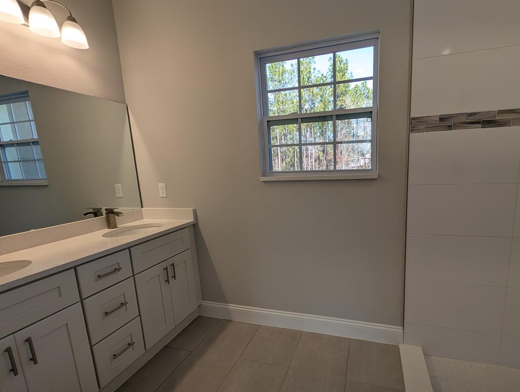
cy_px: 203
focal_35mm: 15
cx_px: 299
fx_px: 226
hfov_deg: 97.4
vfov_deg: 81.9
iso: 36
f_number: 1.95
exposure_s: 1/141
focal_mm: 2.23
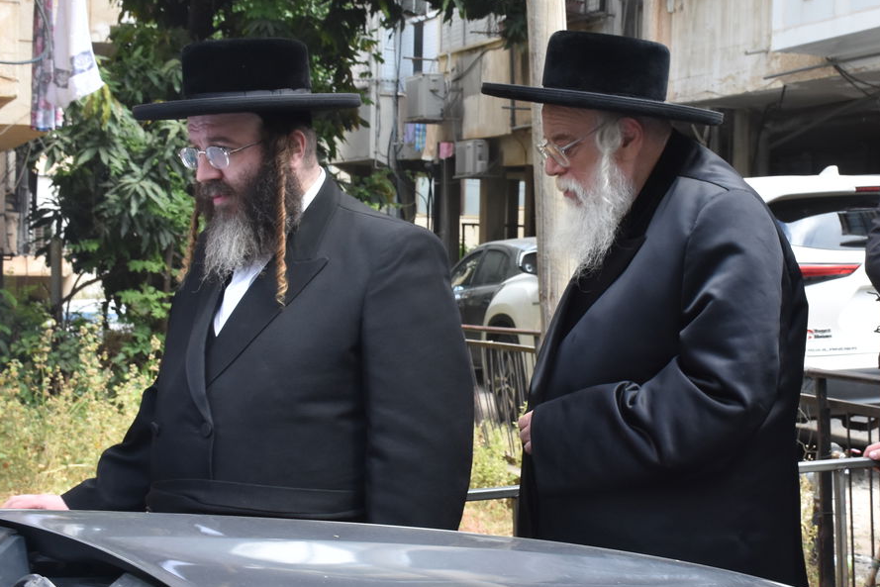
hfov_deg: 31.3
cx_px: 582
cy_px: 245
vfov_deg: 21.3
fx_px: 1559
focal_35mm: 64
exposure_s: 1/125
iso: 800
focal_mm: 27
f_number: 14
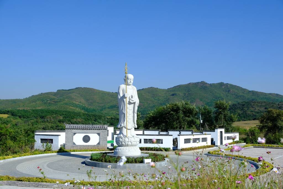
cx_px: 142
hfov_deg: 46.4
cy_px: 94
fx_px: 330
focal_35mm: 42
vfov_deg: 31.9
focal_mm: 27.7
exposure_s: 1/900
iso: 200
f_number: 5.6
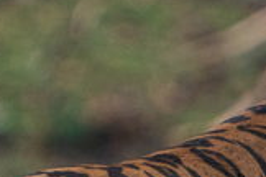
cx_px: 557
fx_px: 31238
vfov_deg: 0.3
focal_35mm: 4228
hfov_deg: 0.5
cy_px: 169
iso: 1600
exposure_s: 1/5000
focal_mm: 600
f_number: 6.3
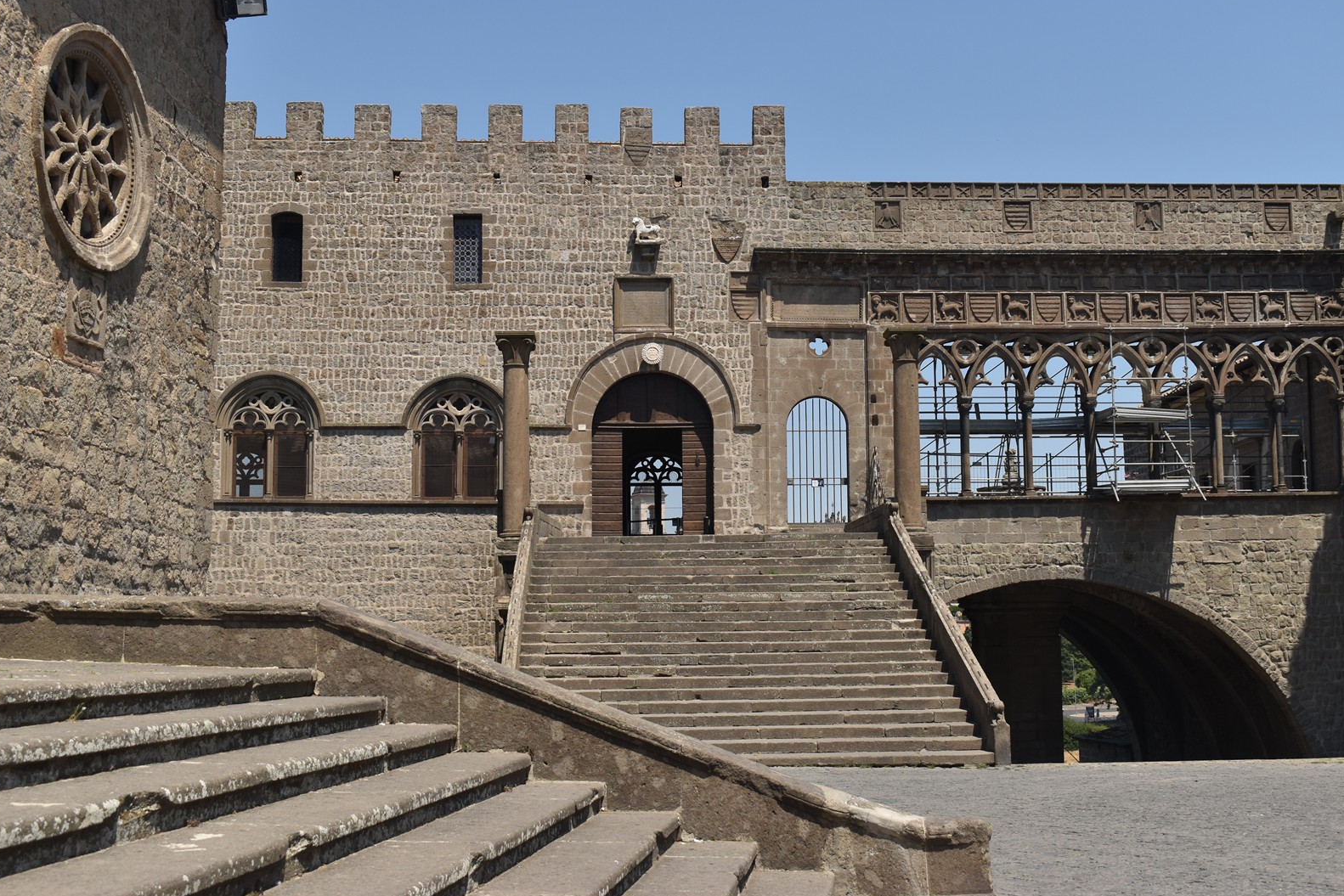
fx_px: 1605
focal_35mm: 43
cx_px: 662
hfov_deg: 45.4
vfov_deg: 31.2
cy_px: 450
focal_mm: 28
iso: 100
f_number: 8
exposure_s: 1/500
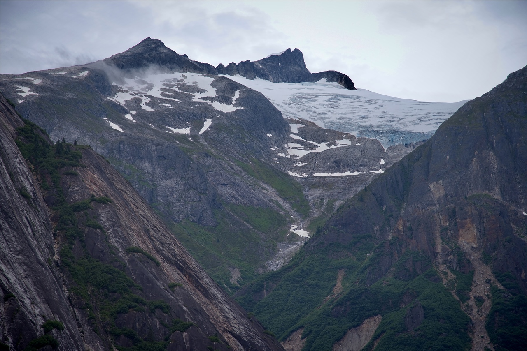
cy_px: 176
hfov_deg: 17.1
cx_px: 264
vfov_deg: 11.4
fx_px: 1757
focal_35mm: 120
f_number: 6.3
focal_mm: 120
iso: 100
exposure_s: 1/250
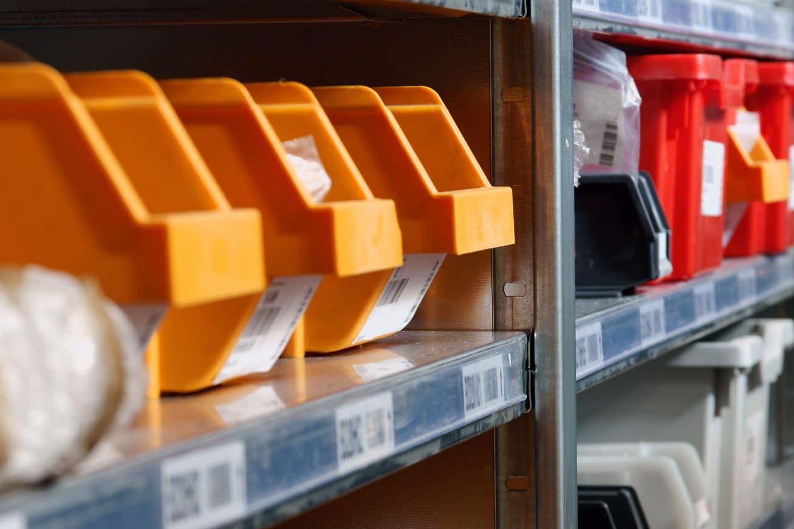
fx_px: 3573
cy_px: 266
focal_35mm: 162
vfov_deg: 8.5
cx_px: 464
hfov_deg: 12.7
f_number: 6.7
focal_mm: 70
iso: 100
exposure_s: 1/20
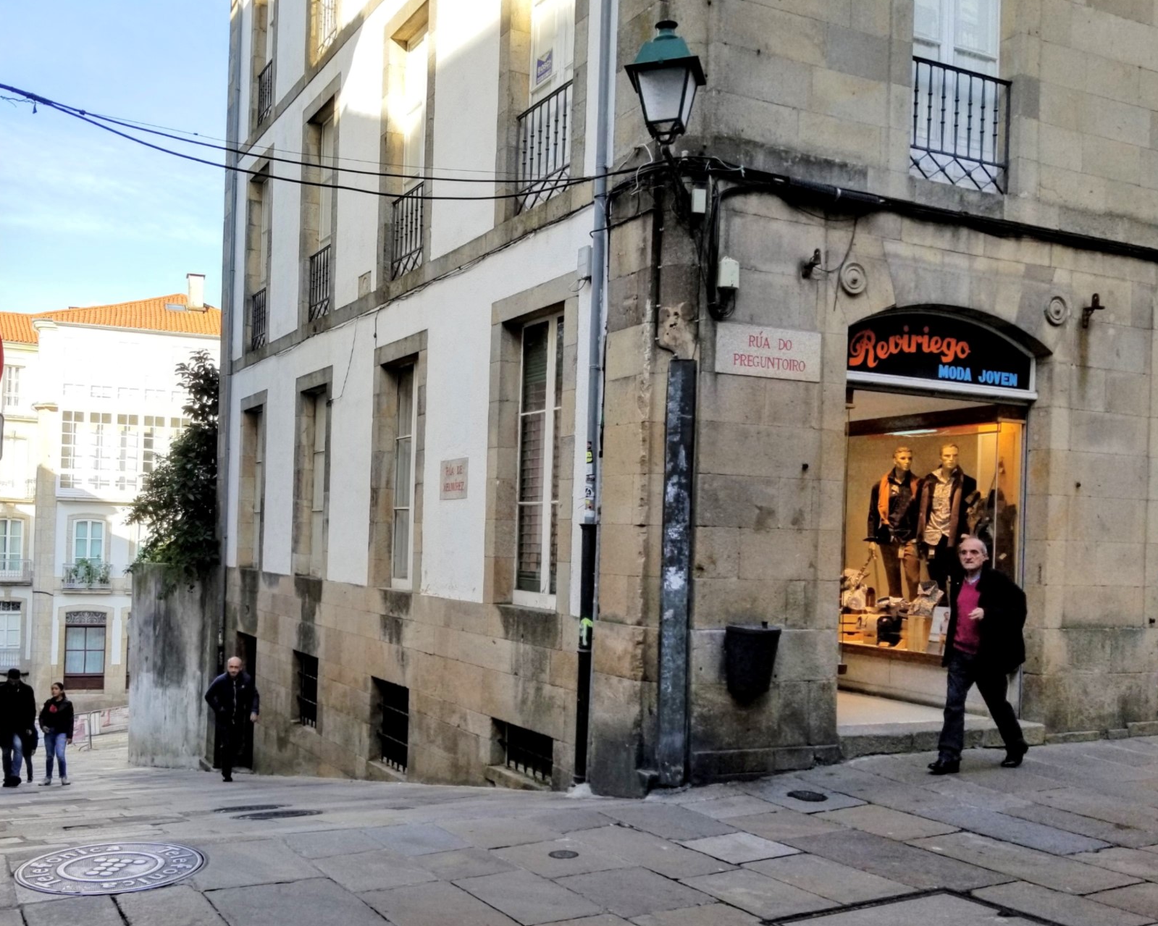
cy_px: 539
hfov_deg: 55.1
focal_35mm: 32
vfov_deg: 45.6
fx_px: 1097
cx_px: 447
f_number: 1.7
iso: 50
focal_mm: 4.3
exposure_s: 1/898
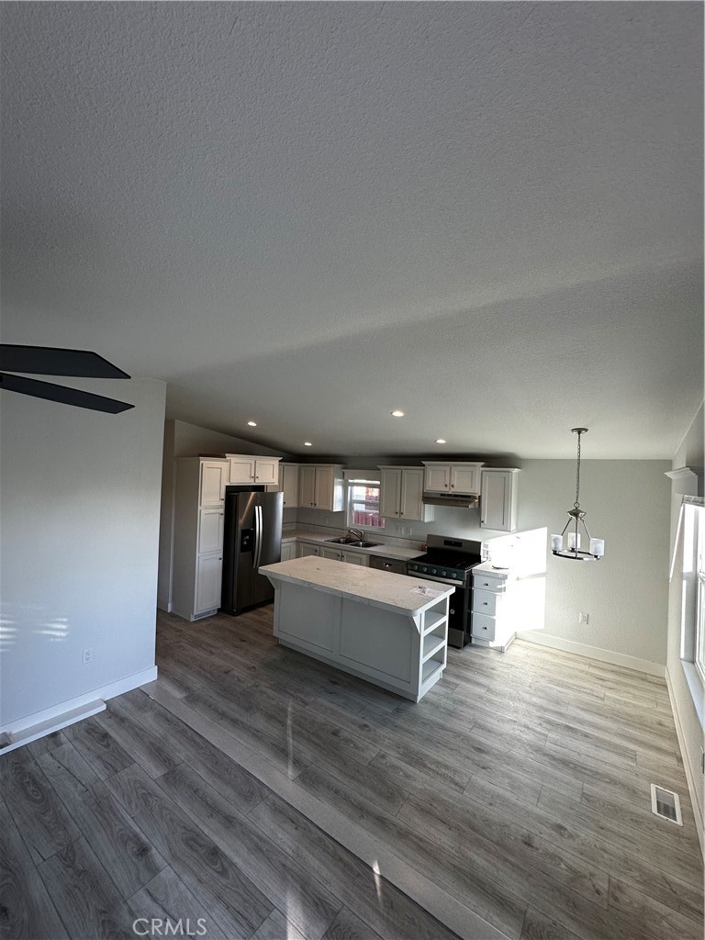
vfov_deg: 102.1
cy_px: 470
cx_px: 352
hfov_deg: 85.7
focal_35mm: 14
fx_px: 380
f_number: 2.2
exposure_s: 1/120
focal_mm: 2.22
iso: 80
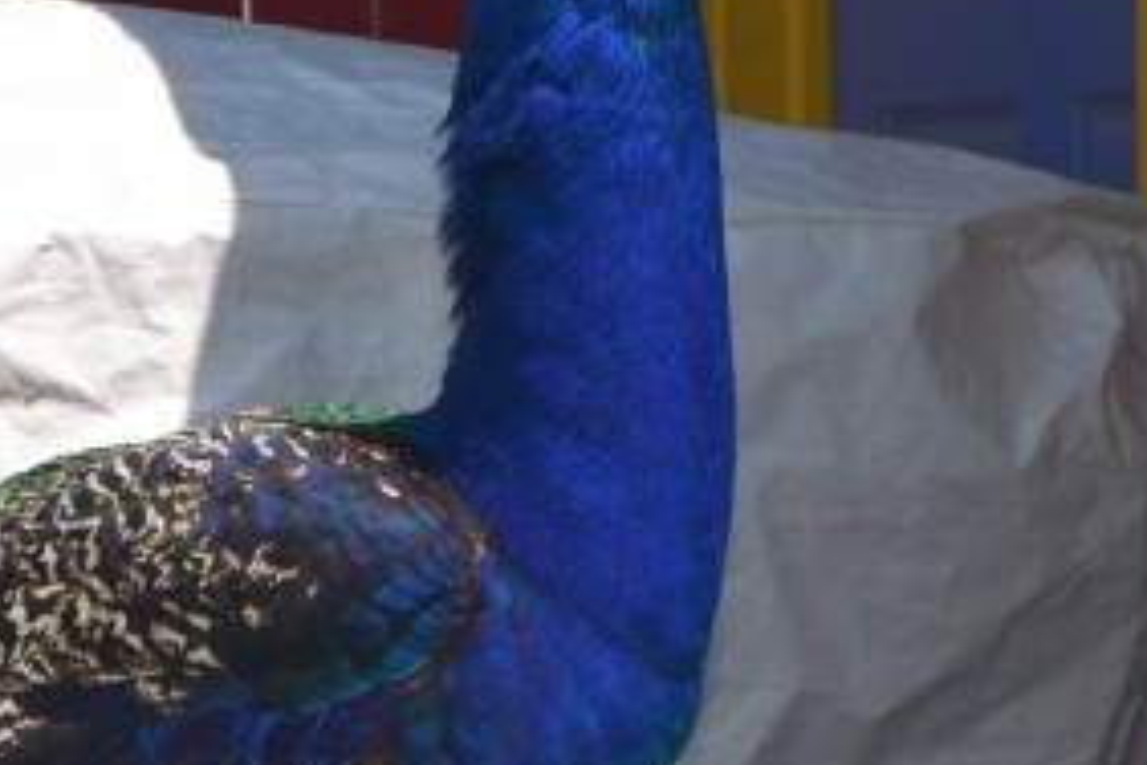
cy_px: 488
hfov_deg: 6.9
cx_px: 350
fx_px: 9552
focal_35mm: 300
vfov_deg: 4.6
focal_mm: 55
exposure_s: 1/200
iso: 100
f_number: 9
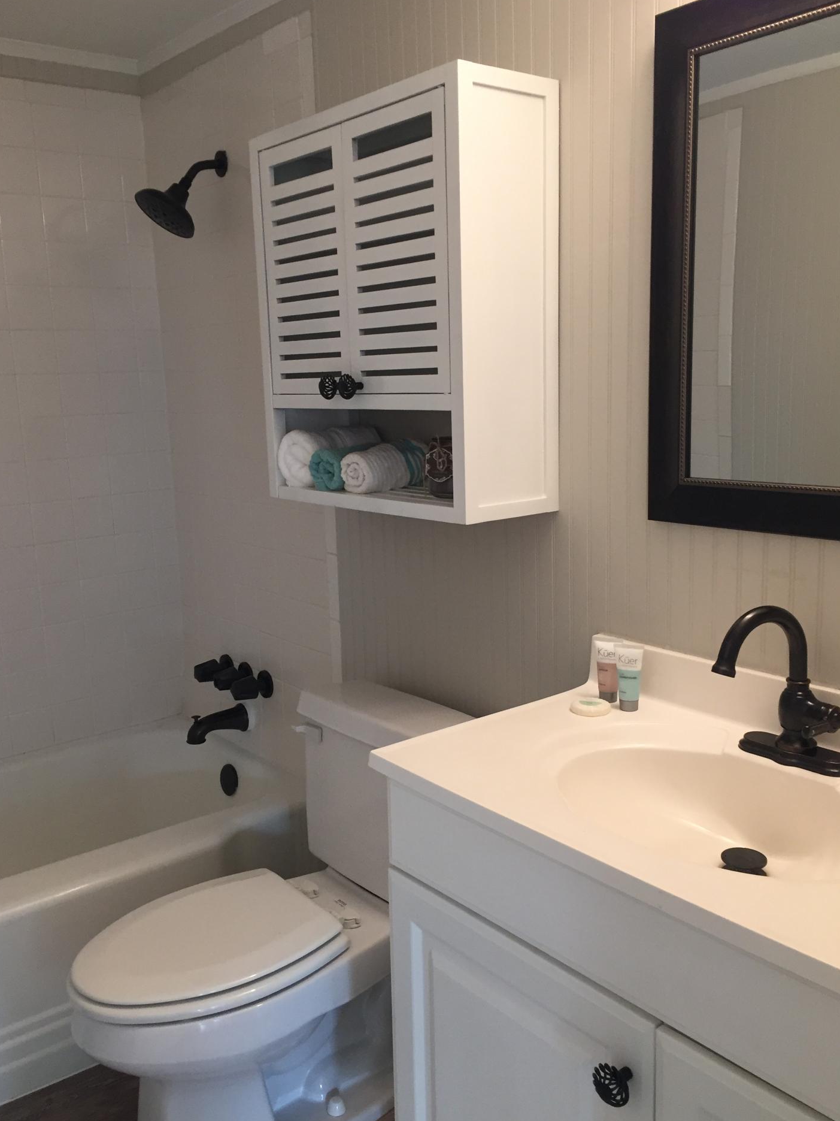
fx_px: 1003
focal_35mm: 31
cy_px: 563
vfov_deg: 58.4
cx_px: 395
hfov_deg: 45.4
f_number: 2.2
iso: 50
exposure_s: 1/30
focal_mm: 4.15
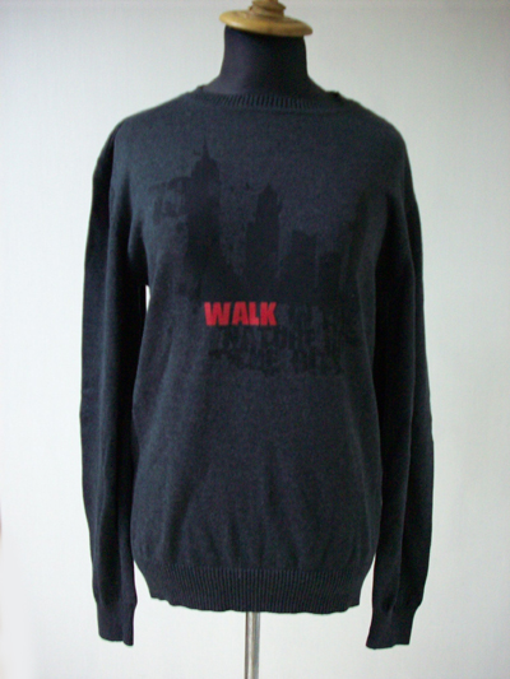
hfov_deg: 38.7
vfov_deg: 50.1
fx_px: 727
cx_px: 255
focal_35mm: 37
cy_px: 340
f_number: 2.8
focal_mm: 6.2
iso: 200
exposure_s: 1/8
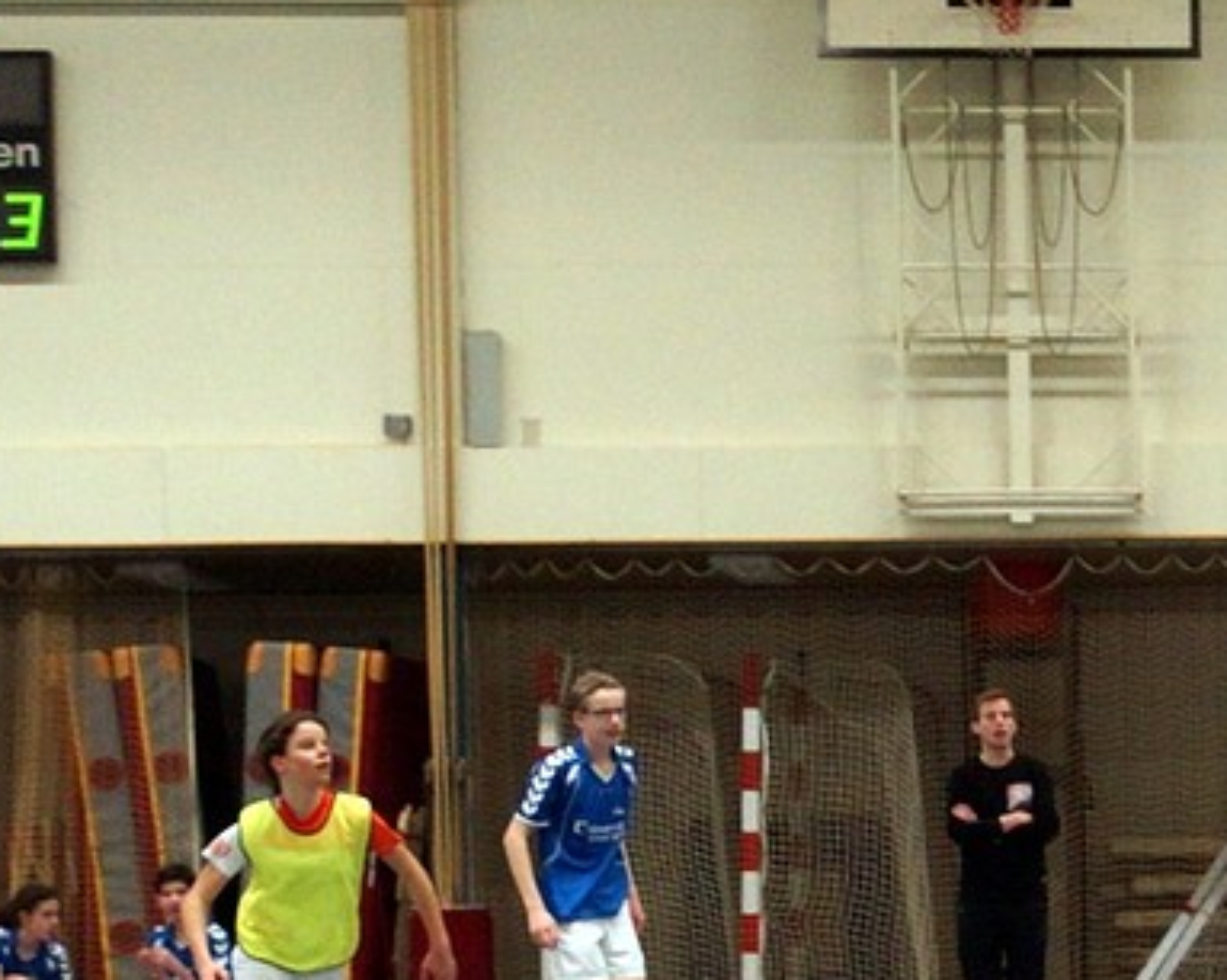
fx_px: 3557
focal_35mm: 98
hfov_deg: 18.7
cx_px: 1390
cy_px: 469
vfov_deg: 15.7
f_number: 2.8
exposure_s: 1/160
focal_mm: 26
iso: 1000
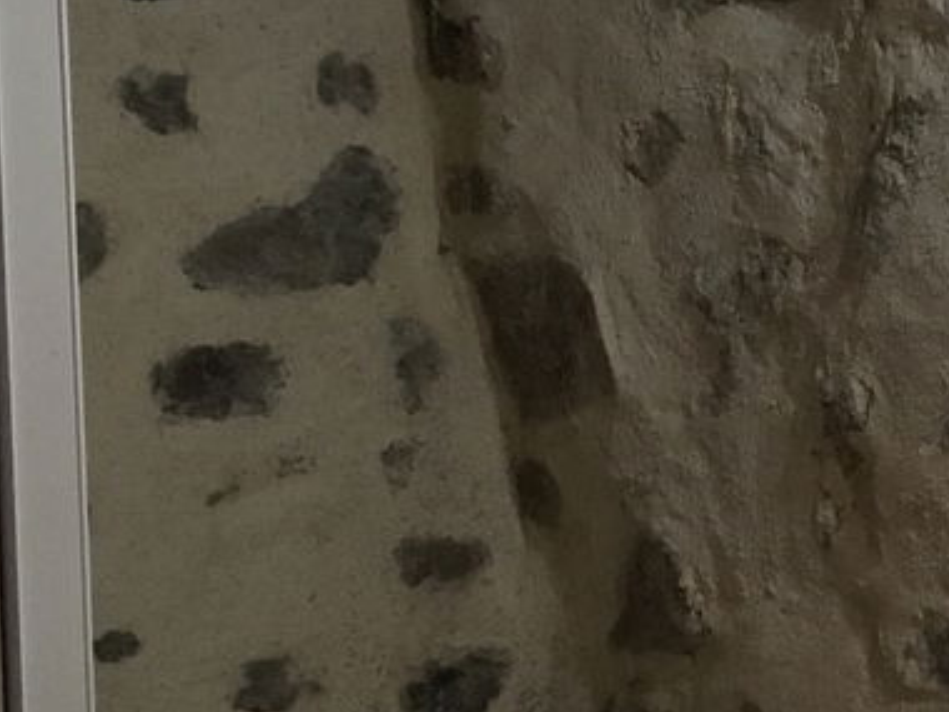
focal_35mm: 122
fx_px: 3345
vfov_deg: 12.1
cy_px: 315
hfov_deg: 14.6
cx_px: 1598
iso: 160
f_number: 2.2
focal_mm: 4.15
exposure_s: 1/33
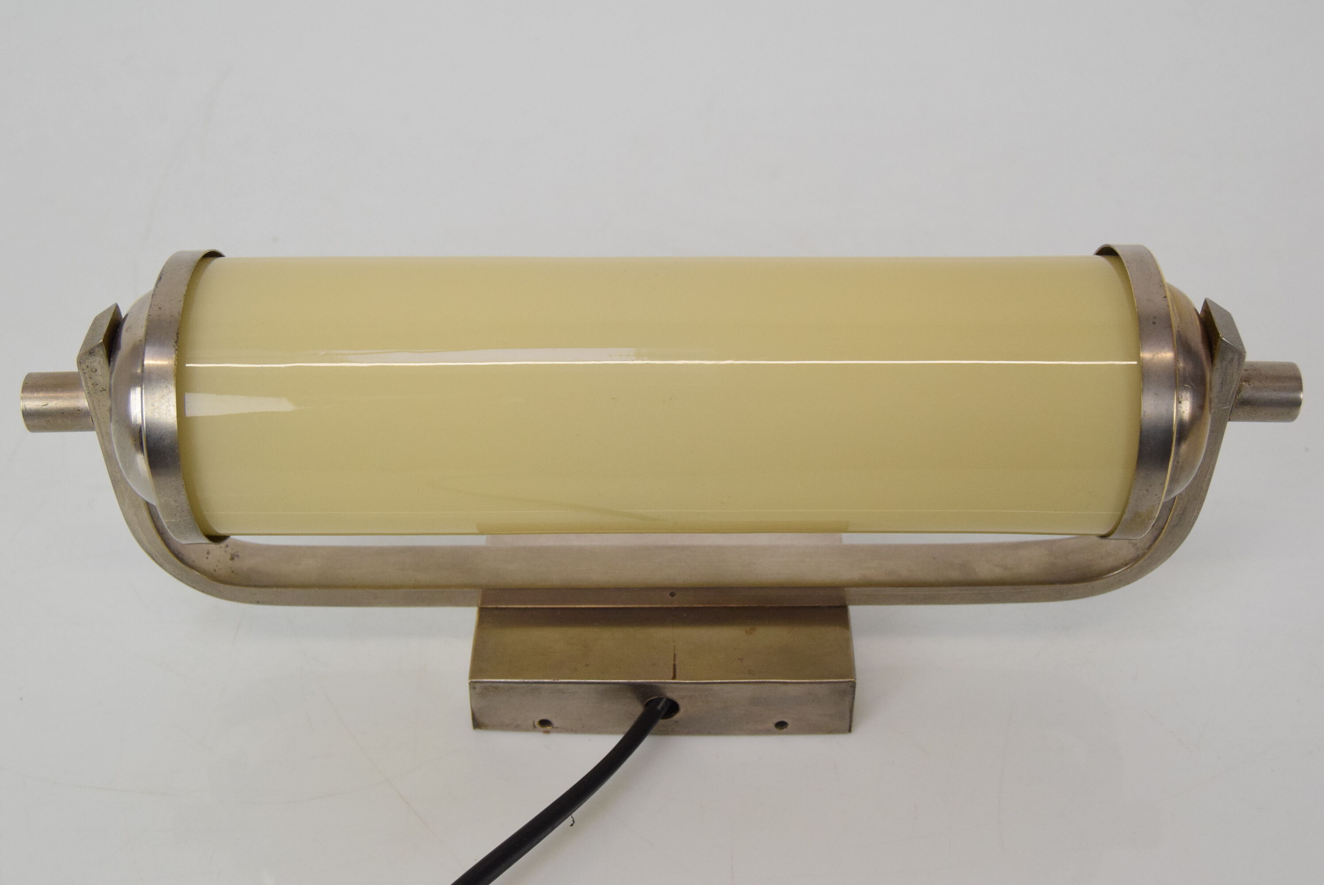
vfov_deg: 29.0
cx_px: 662
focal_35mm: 46
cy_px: 442
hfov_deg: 42.3
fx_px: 1711
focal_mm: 31
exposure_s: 1/320
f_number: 9
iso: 1600
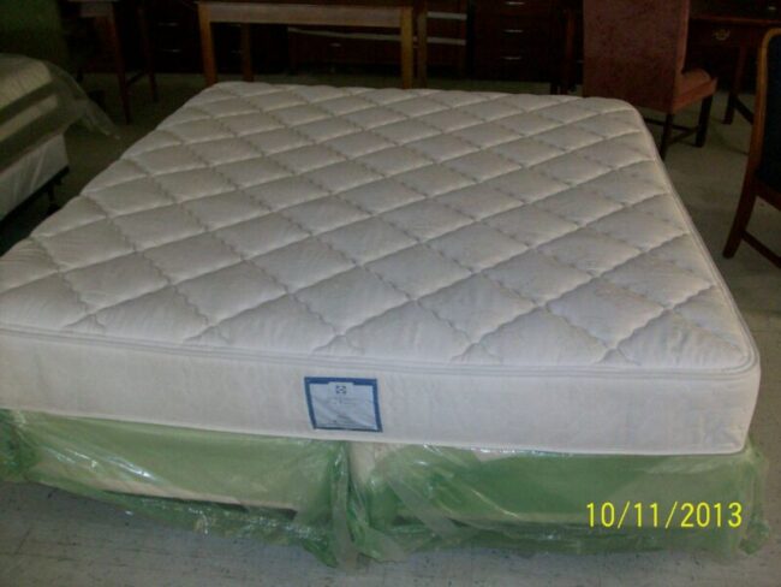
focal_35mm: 34
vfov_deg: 41.8
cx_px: 390
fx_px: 767
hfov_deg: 53.9
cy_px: 294
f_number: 2.8
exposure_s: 1/60
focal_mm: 5.7
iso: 160
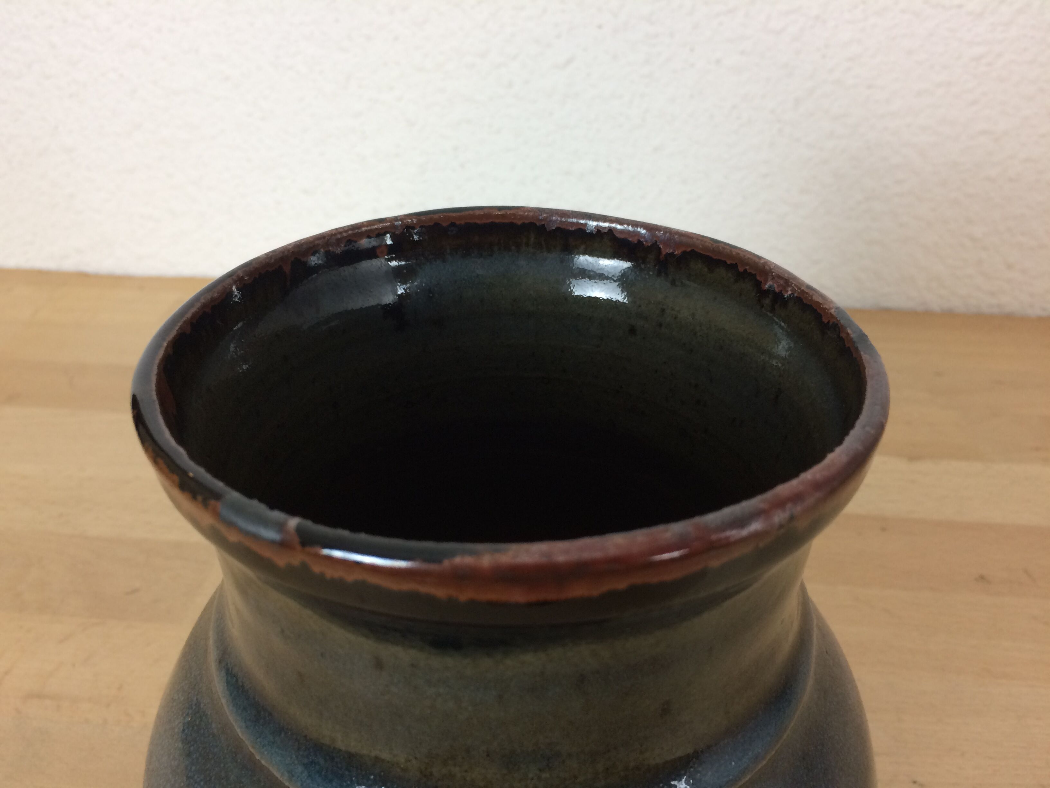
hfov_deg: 61.7
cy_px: 394
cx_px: 525
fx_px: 880
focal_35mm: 29
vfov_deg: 48.2
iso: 64
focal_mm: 4.15
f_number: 2.2
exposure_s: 1/33
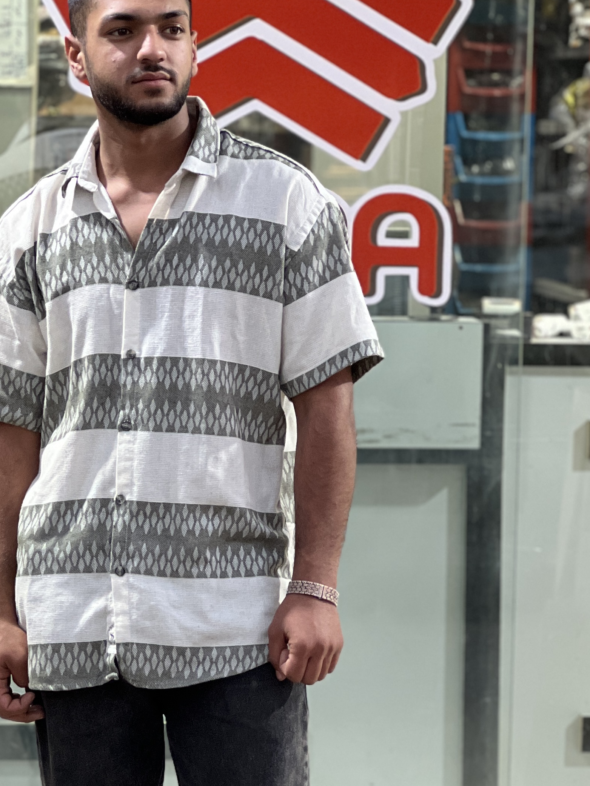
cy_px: 594
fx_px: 3386
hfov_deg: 9.9
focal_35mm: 149
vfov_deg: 13.2
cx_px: 159
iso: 125
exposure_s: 1/33
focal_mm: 9
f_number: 2.8
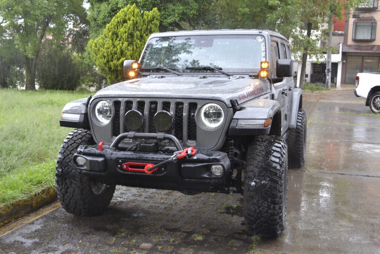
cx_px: 190
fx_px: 443
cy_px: 127
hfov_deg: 46.4
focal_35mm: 42
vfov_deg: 31.9
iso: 720
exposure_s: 1/60
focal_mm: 28
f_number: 4.5
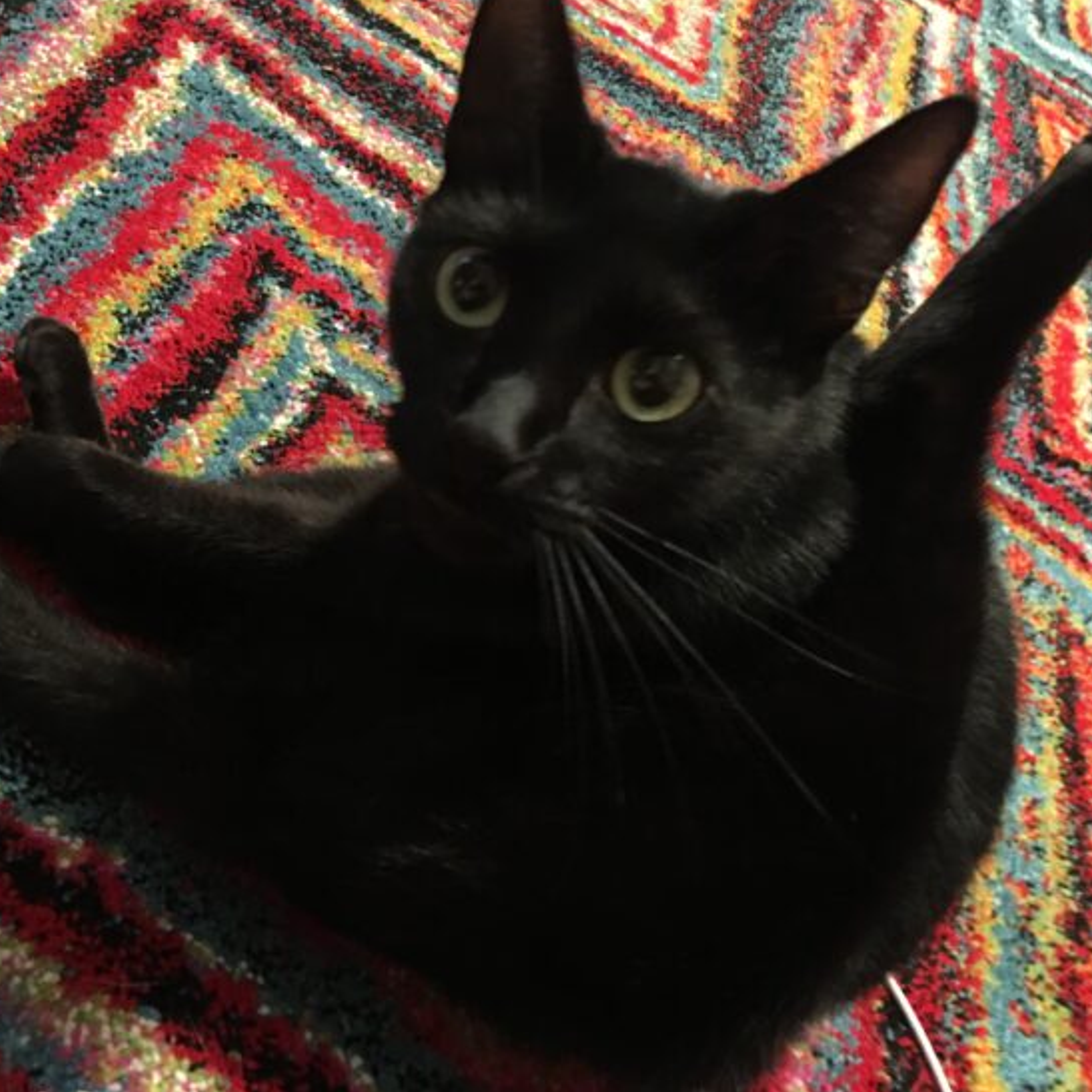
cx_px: 385
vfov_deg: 46.0
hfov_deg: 45.5
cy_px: 521
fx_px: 1285
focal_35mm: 36
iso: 125
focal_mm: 4.15
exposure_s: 1/4
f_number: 2.2
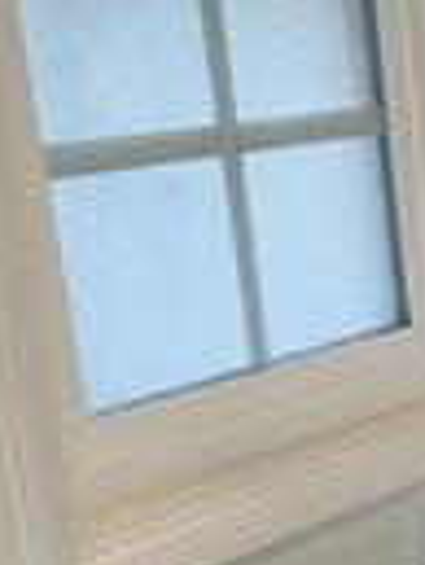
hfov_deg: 10.7
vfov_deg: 15.5
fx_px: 1945
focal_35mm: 119
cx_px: 1008
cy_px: 802
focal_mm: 6.76
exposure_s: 1/120
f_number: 1.78
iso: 200
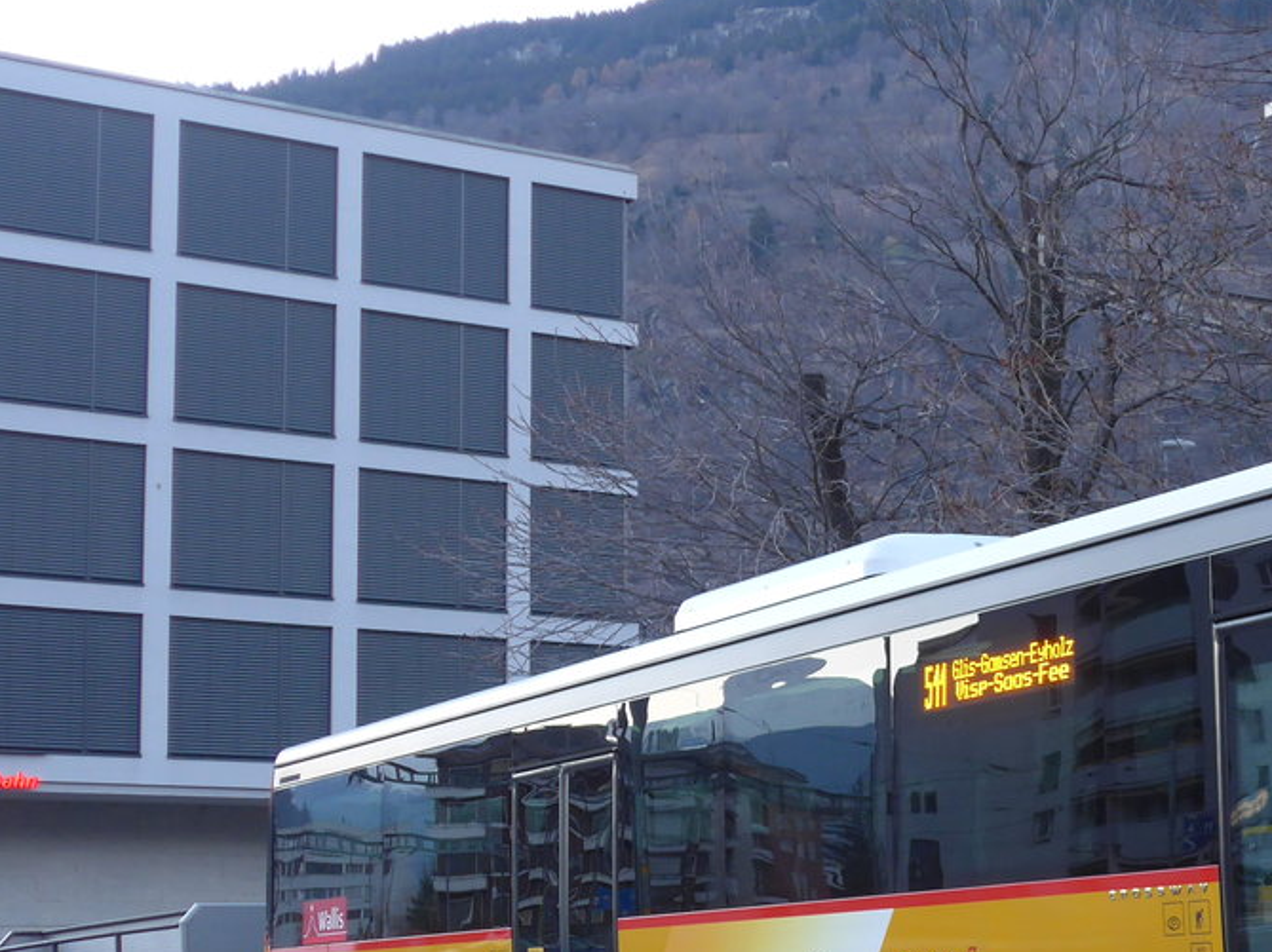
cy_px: 724
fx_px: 2571
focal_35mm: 70
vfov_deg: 20.8
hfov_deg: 27.3
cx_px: 1015
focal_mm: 8
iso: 200
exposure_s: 1/60
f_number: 2.5
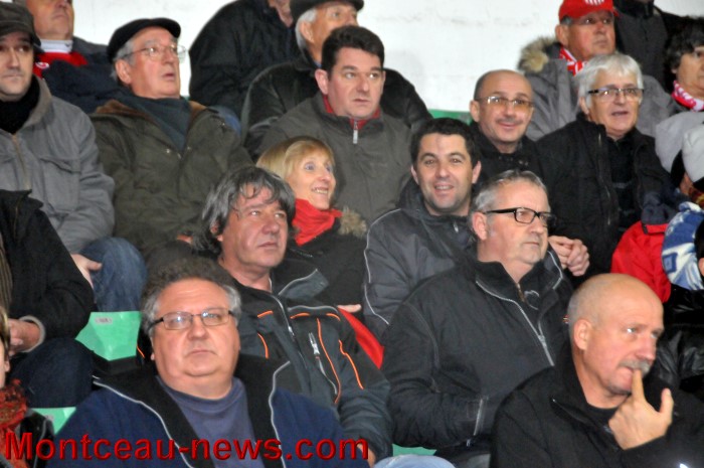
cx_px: 352
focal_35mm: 195
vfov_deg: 7.0
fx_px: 3809
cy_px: 234
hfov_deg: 10.6
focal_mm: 130
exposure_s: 1/60
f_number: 7.1
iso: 3200
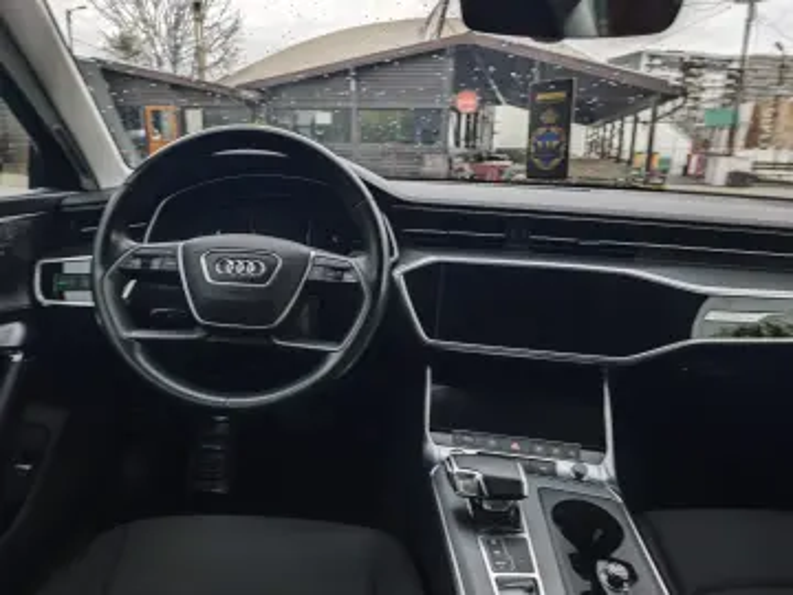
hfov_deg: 73.9
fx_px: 527
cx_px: 396
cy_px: 298
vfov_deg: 58.9
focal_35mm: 23
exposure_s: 1/100
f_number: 1.6
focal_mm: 6.55
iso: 250
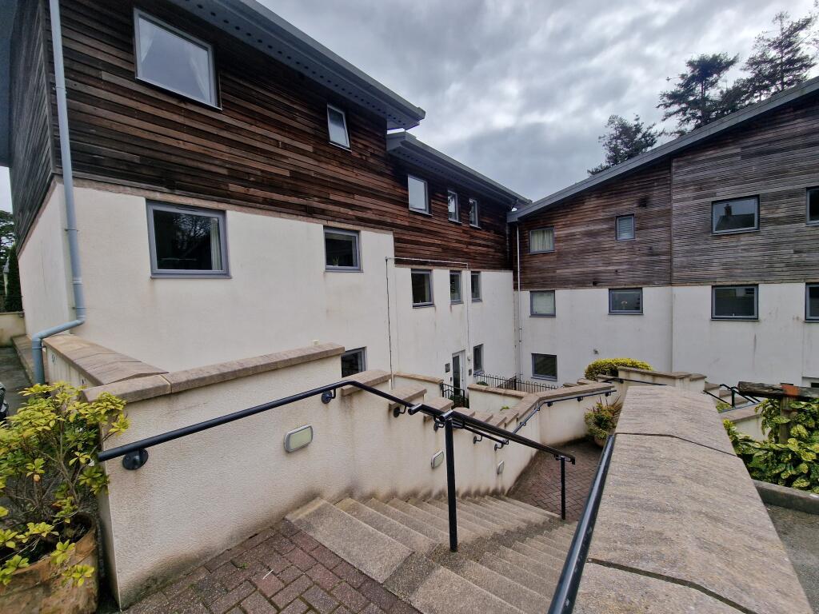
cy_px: 307
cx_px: 410
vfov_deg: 89.9
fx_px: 308
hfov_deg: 106.2
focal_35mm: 13
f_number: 2.2
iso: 50
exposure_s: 1/1464
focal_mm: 2.2
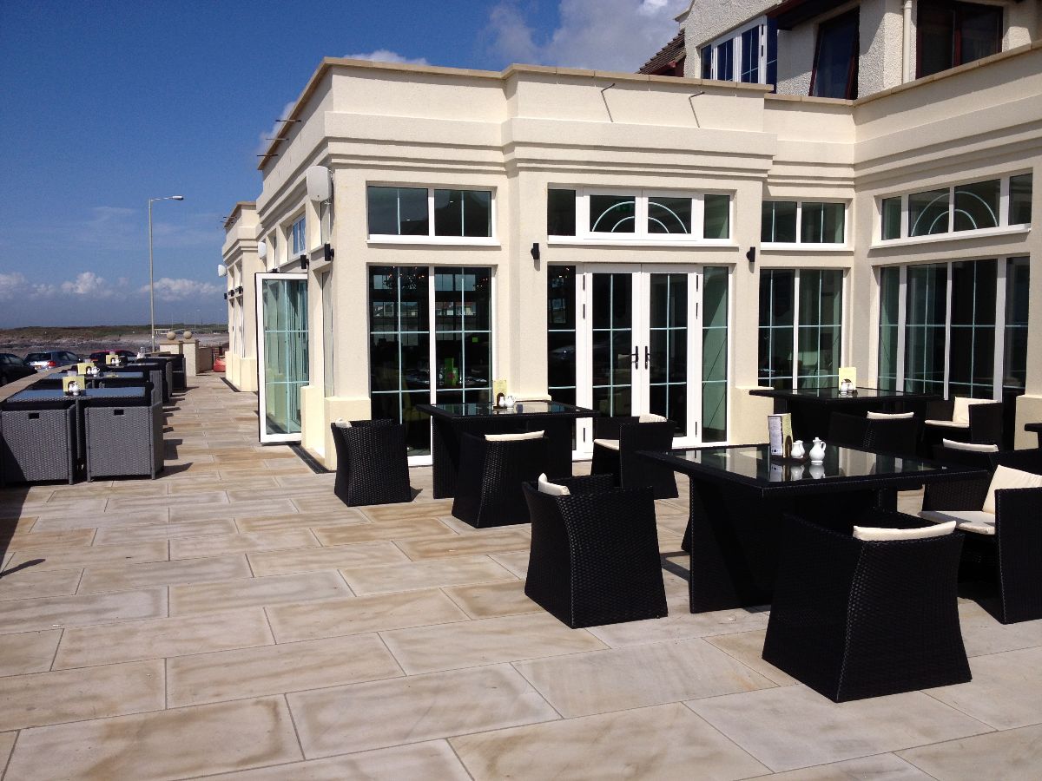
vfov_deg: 40.7
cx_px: 521
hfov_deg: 52.6
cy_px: 390
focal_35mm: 35
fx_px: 1054
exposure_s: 1/3953
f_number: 2.4
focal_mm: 4.28
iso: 50
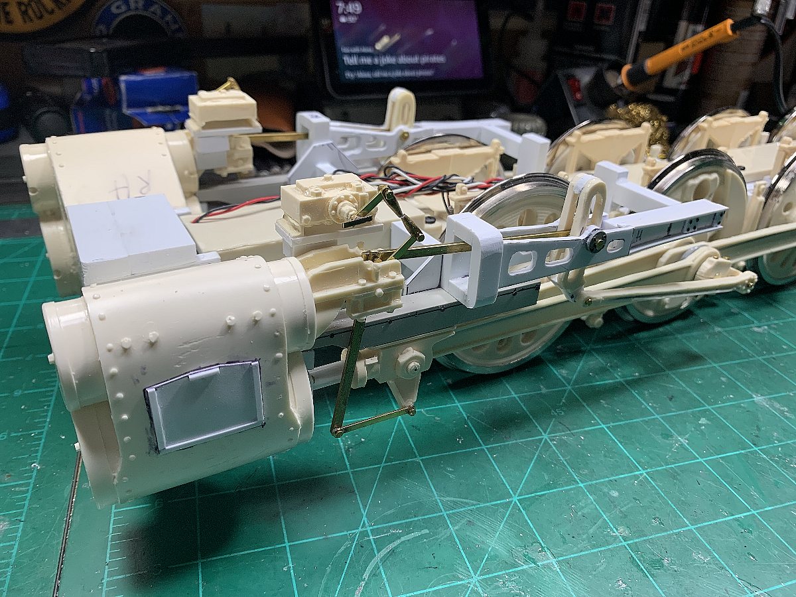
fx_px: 598
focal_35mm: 26
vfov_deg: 53.1
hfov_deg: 67.3
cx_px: 398
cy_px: 298
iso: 64
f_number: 1.8
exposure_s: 1/60
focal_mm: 4.25
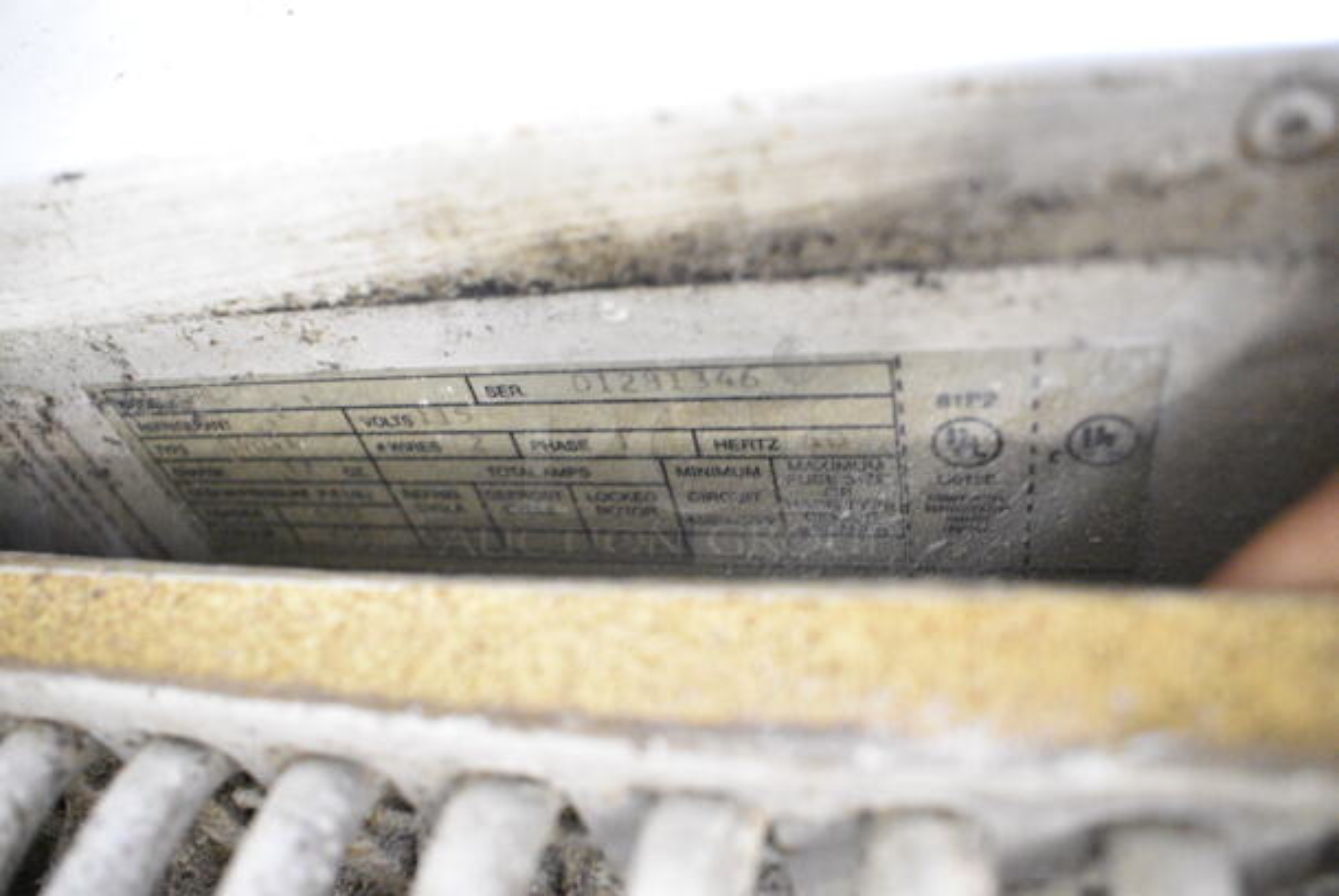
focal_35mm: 27
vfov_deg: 48.0
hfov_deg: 67.3
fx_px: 1005
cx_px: 670
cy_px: 448
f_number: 3.5
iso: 10000
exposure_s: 1/30
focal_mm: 18
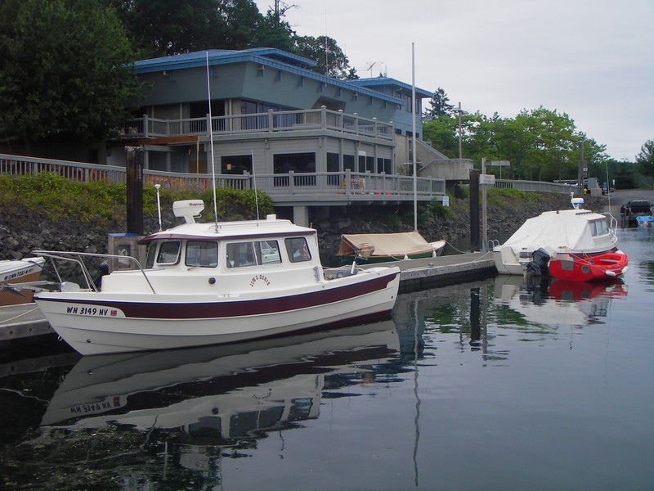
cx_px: 327
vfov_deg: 32.9
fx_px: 831
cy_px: 246
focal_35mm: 44
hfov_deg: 42.9
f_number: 6.8
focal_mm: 7.3
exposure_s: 1/100
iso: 50
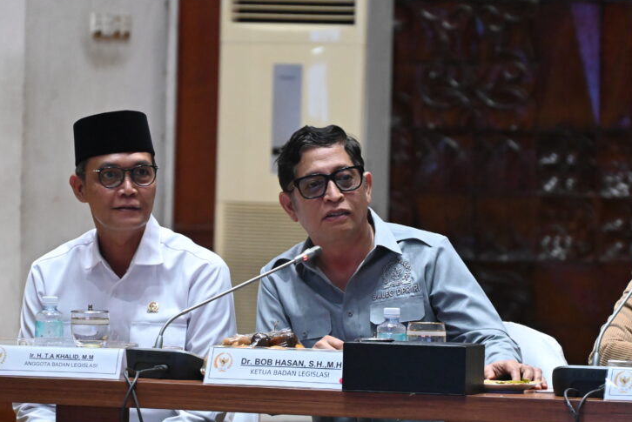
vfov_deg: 4.9
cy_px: 201
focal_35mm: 282
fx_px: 4953
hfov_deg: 7.3
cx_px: 388
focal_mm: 200
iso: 8000
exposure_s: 1/250
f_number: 6.3
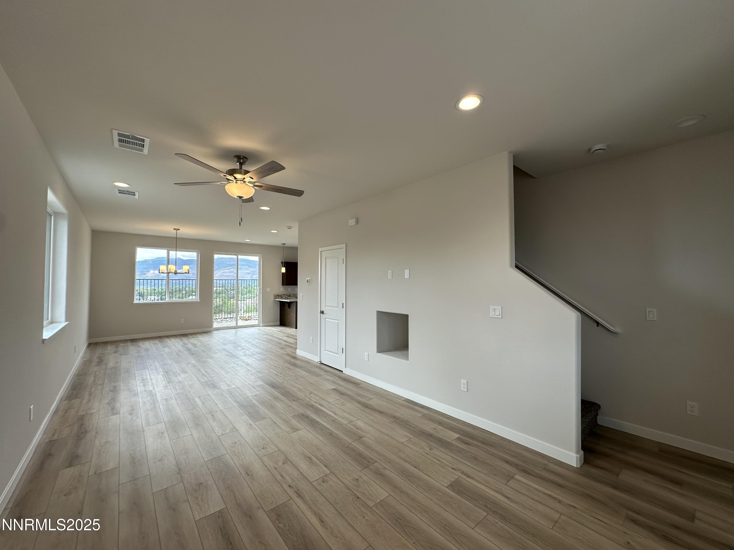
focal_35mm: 14
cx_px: 367
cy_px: 275
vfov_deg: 85.7
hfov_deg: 102.1
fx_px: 297
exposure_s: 1/145
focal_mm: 2.22
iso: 40
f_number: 2.2
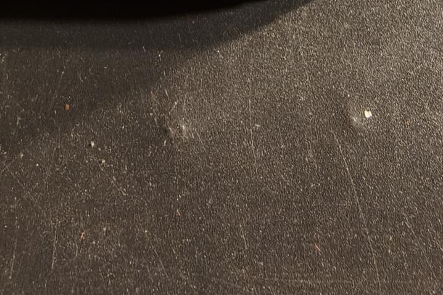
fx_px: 738
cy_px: -215
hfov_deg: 33.2
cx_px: 165
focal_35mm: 60
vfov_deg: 18.4
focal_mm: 2.32
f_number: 2
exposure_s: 1/50
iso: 160
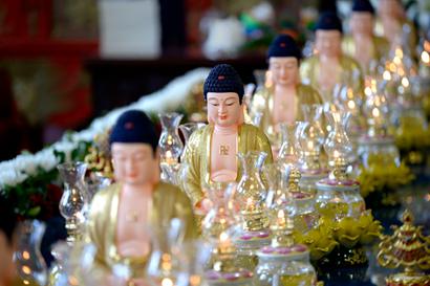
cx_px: 215
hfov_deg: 12.8
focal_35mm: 160
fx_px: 1910
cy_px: 143
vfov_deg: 8.6
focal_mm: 160
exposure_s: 1/125
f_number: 4.5
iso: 1600
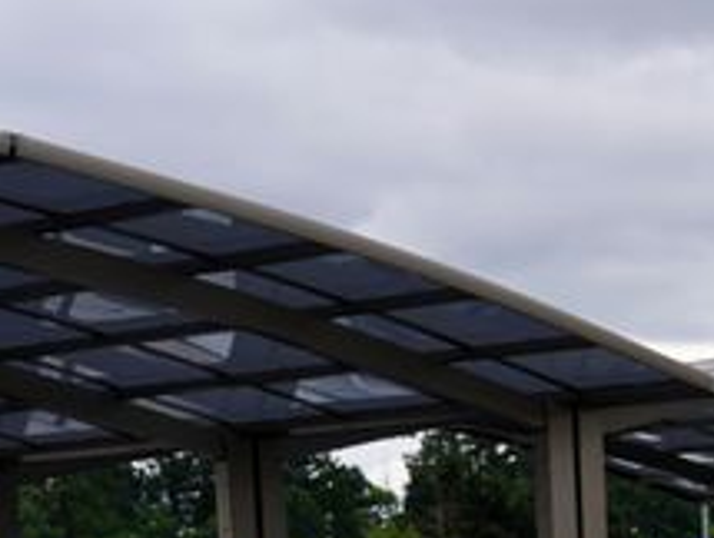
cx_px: 1059
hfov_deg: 14.4
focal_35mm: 128
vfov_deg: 10.8
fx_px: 2645
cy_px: 1025
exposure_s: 1/125
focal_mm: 28
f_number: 8
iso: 100
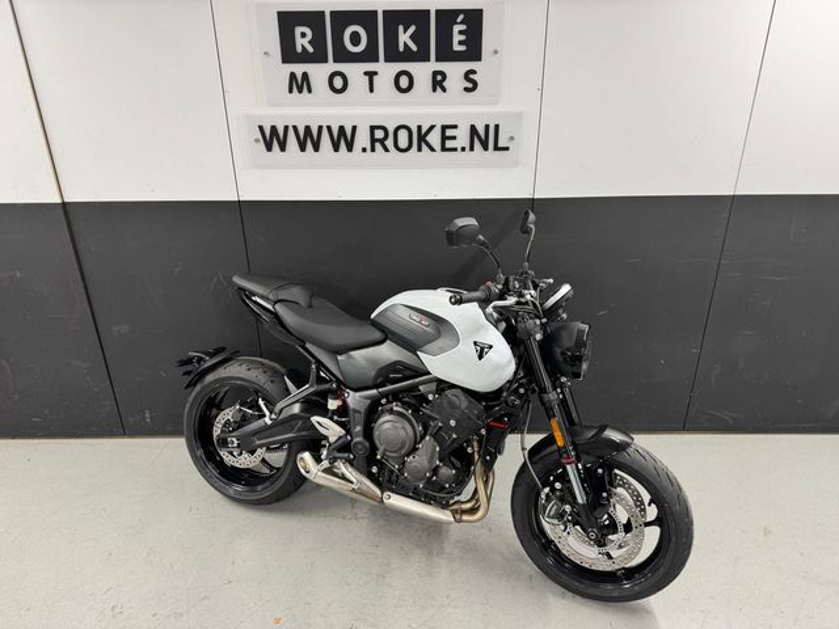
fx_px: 582
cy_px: 314
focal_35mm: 24
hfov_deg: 71.6
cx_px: 420
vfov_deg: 56.8
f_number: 1.78
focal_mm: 6.76
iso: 100
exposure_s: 1/50
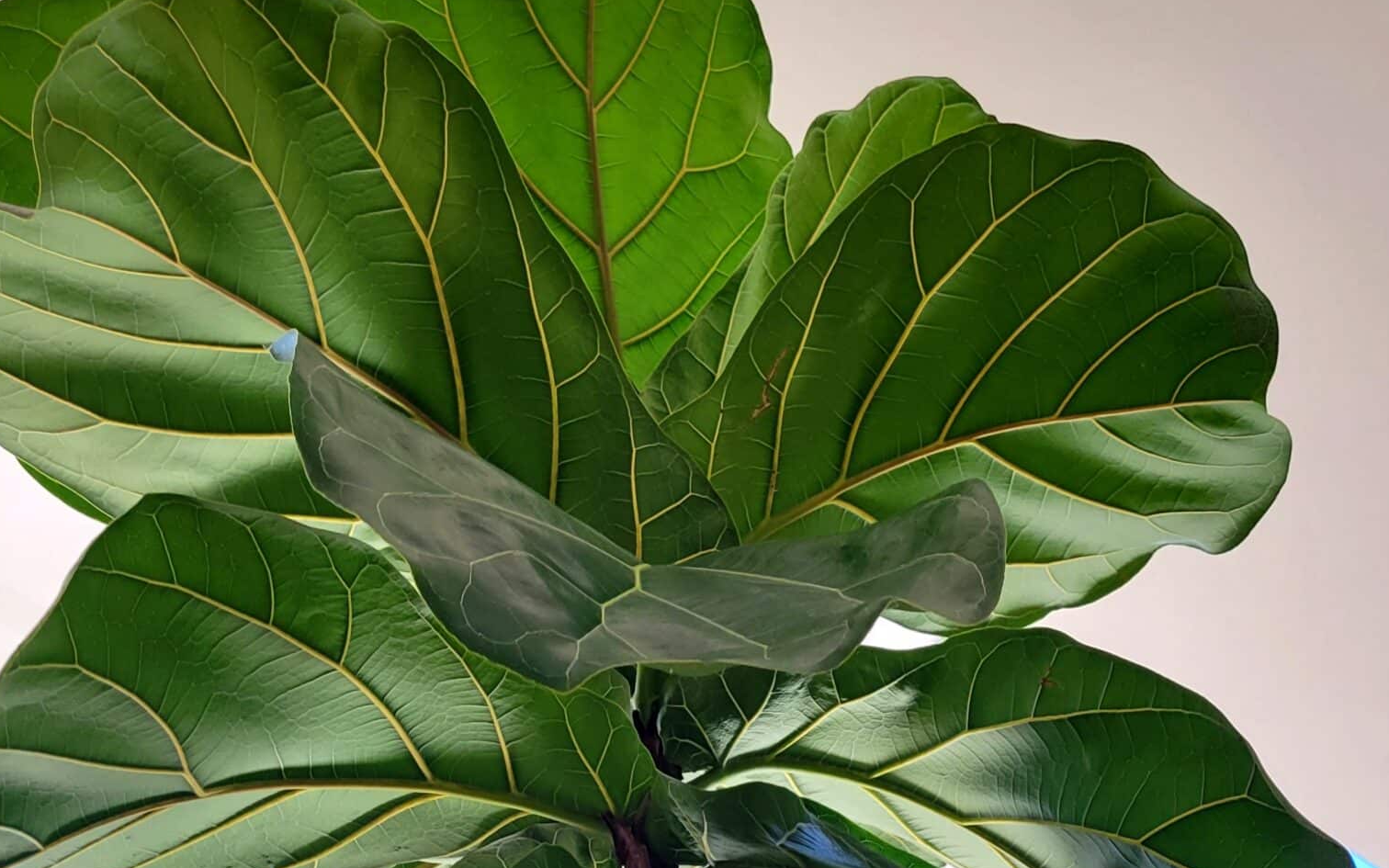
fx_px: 1060
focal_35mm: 28
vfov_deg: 44.4
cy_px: 359
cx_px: 696
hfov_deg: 66.5
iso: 50
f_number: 1.8
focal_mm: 5.4
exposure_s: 1/120
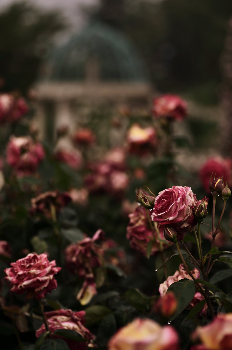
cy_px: 175
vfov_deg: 15.2
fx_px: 1311
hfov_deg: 10.1
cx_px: 116
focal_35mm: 135
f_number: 2.8
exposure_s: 1/400
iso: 100
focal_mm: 90
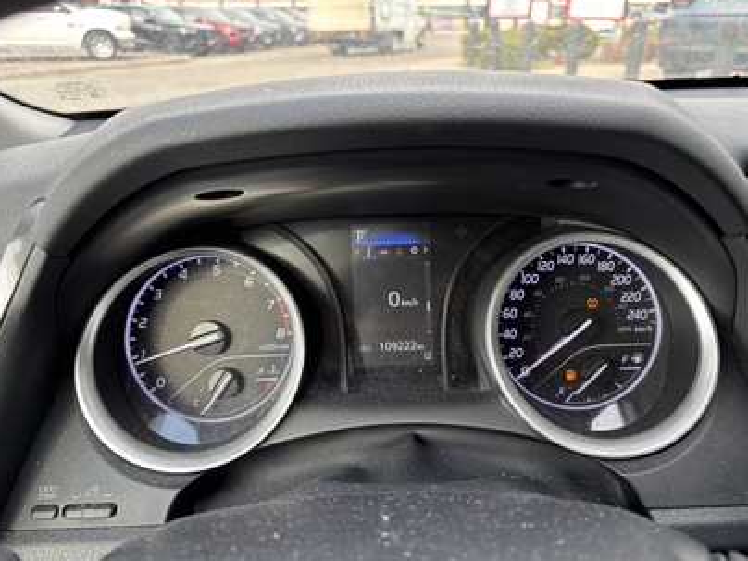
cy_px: 279
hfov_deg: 65.3
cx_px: 381
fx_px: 583
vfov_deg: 51.4
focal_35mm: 27
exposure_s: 1/121
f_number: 1.6
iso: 80
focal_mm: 5.96
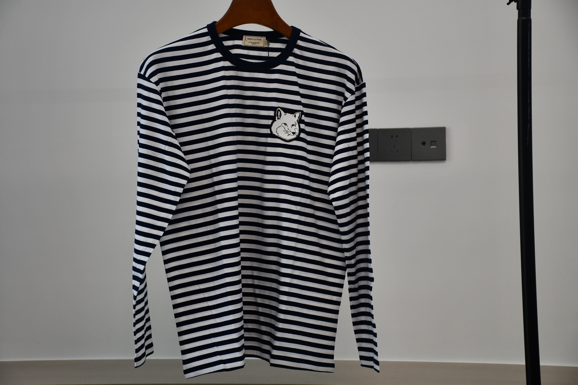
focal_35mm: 78
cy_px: 192
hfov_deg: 26.0
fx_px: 1252
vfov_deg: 17.5
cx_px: 289
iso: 640
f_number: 4.8
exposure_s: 1/250
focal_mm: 52
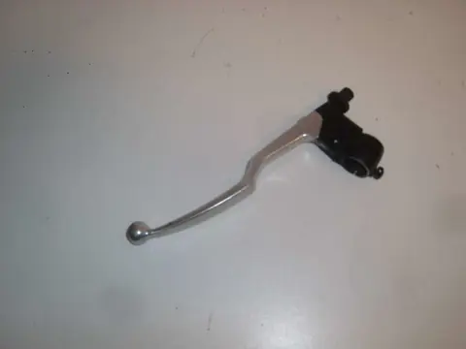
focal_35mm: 35
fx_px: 471
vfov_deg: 40.7
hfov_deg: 52.6
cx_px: 233
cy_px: 174
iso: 50
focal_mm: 5.8
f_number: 2.8
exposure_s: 1/30
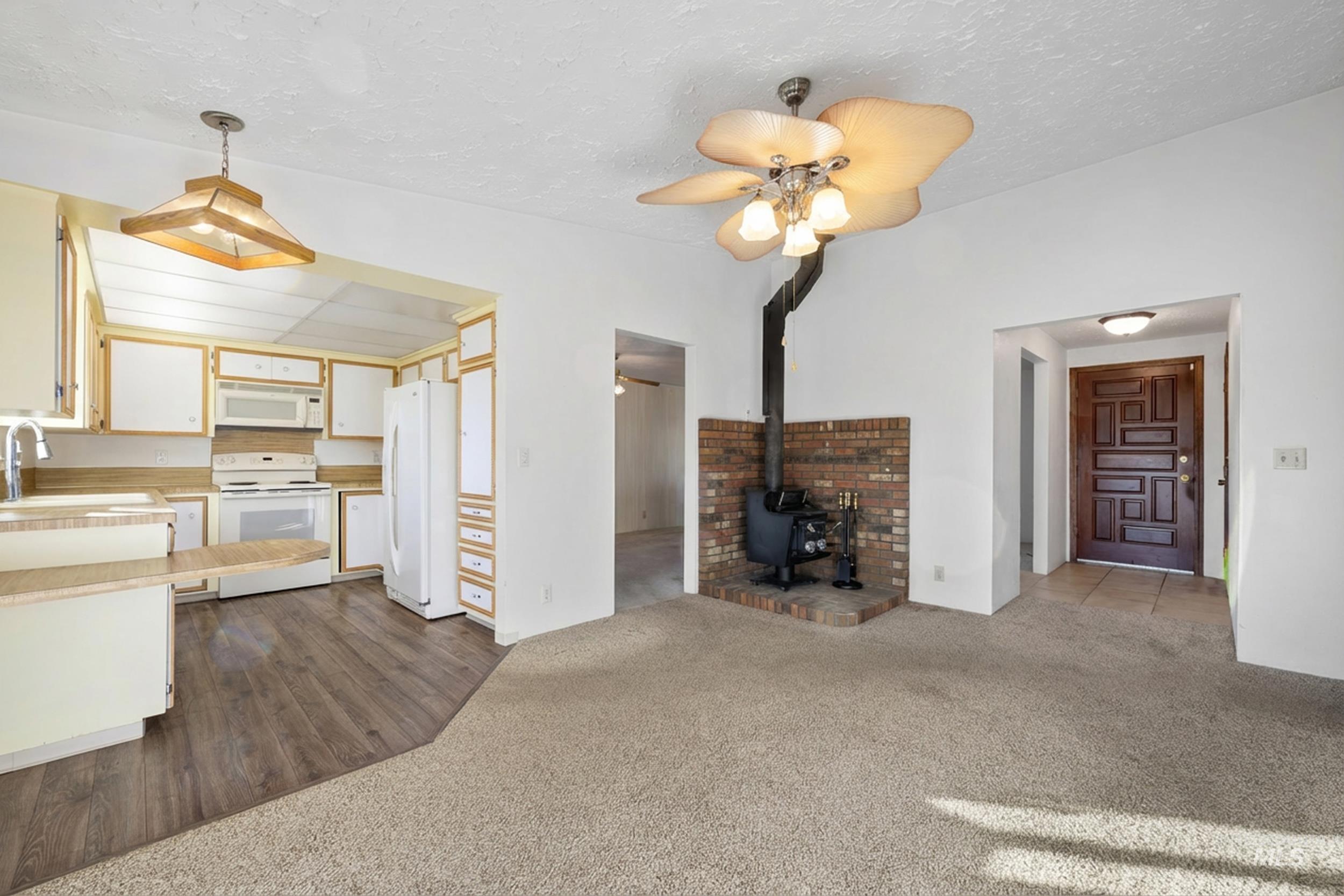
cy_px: 448
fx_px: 523
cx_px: 672
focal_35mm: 14
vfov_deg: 81.2
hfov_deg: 104.3
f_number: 9
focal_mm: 14
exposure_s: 1/3
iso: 100
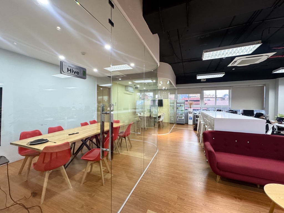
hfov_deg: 102.1
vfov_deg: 85.7
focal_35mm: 14
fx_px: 115
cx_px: 142
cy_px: 106
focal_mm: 2.22
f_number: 2.2
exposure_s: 1/87
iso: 320
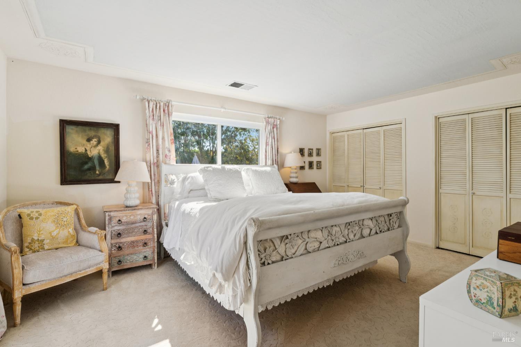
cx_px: 260
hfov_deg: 93.3
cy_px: 174
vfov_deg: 70.4
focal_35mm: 17
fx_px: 246
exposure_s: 1/50
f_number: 11
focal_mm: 17
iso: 320
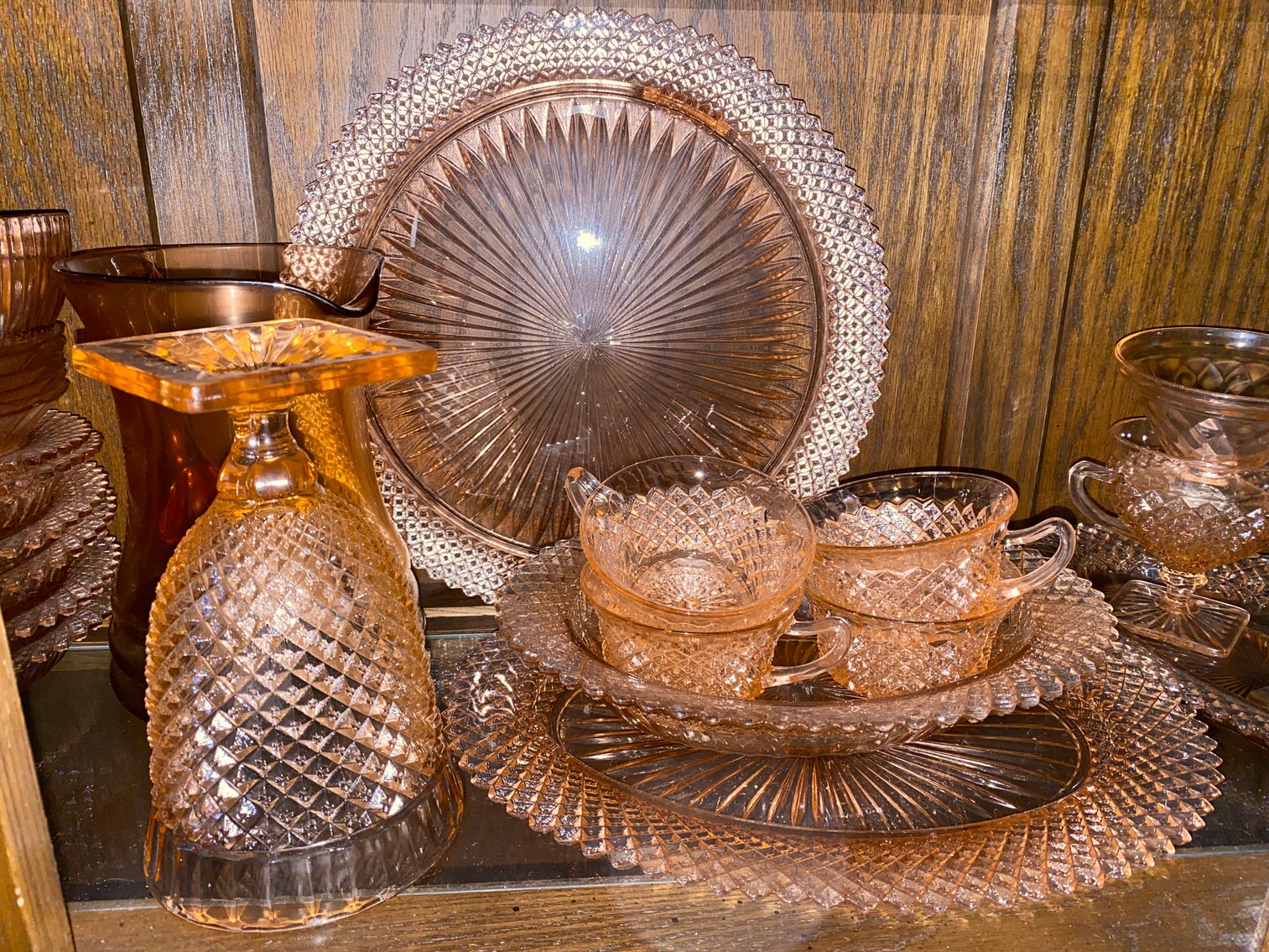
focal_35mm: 26
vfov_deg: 53.1
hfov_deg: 67.3
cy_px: 476
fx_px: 953
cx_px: 634
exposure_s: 1/21
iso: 40
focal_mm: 4.25
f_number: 1.8
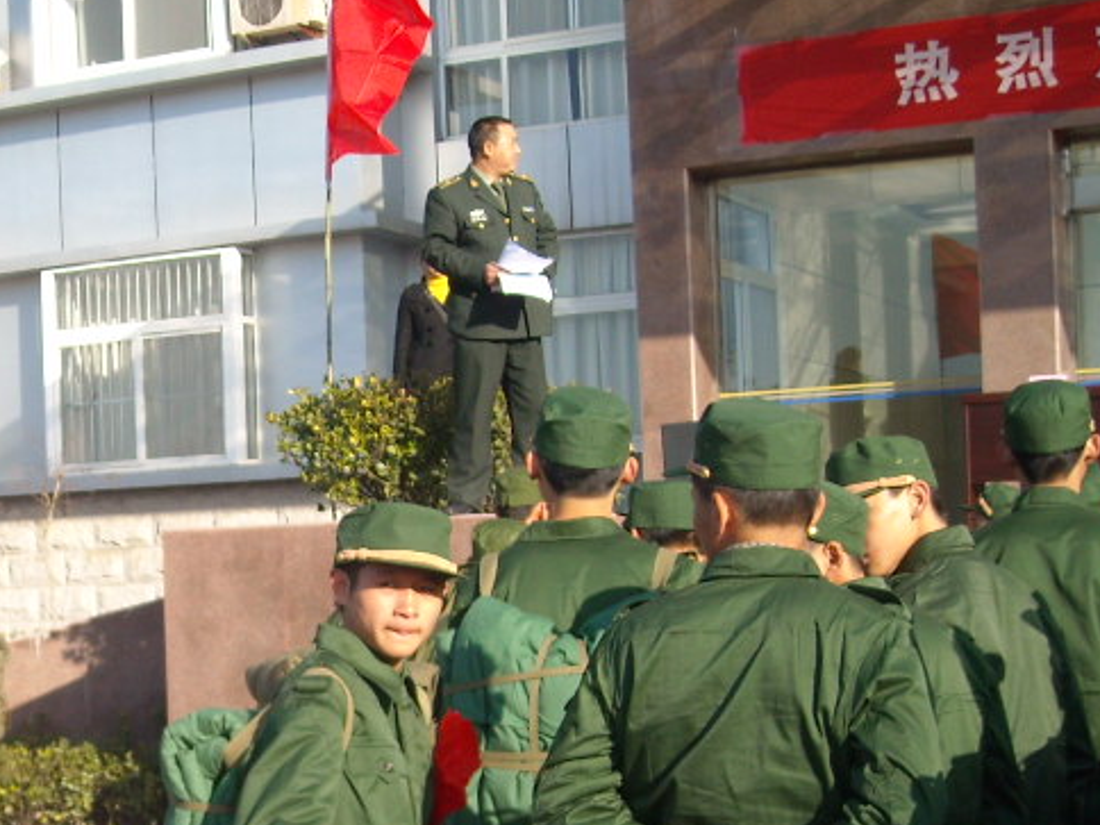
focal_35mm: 74
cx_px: 139
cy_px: 695
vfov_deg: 19.6
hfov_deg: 25.6
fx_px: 2352
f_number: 5.6
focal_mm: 5.7
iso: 64
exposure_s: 1/135
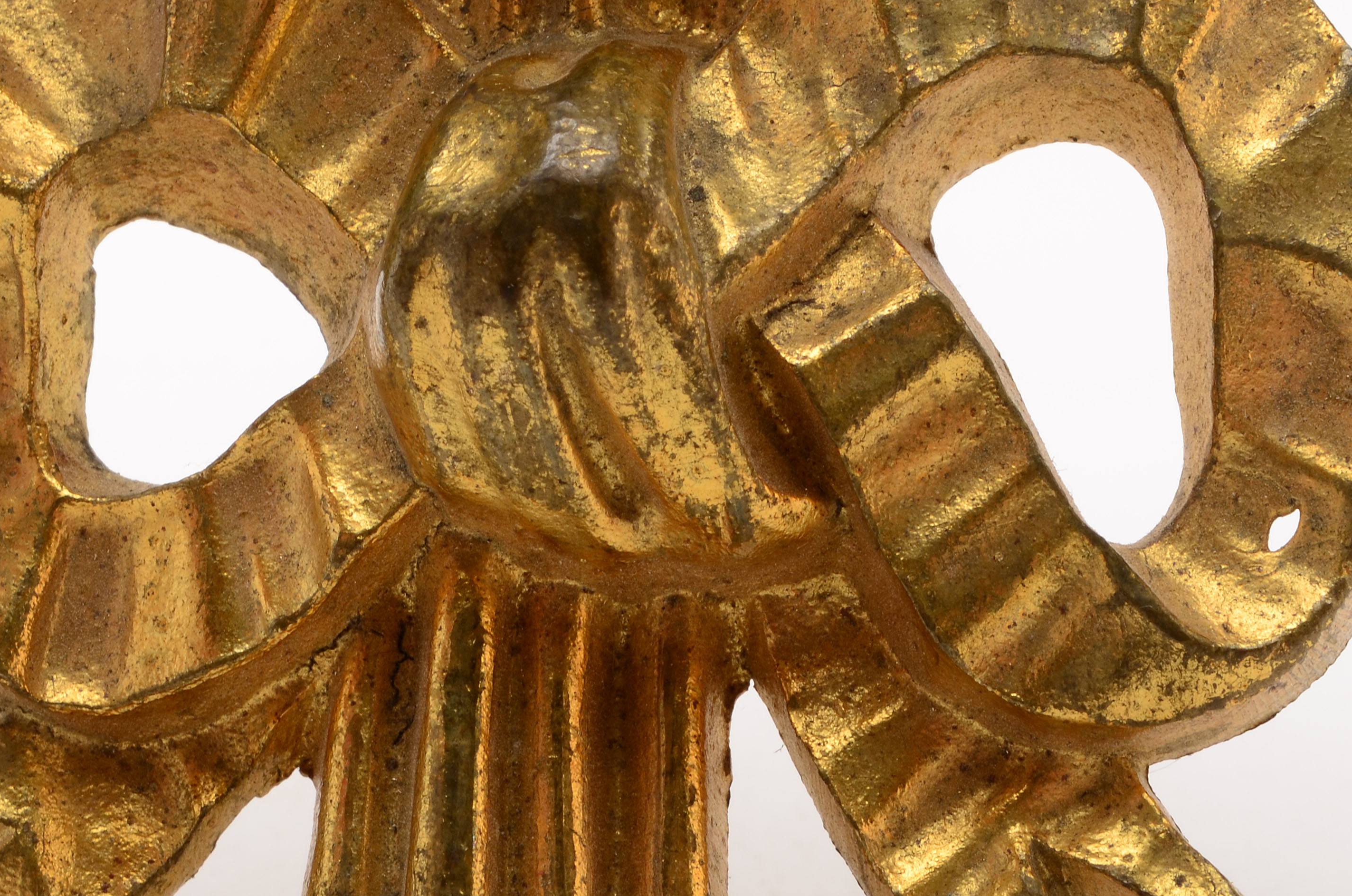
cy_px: 448
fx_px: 5354
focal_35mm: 143
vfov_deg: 9.6
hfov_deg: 14.4
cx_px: 524
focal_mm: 55
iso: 100
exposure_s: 1/160
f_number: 20
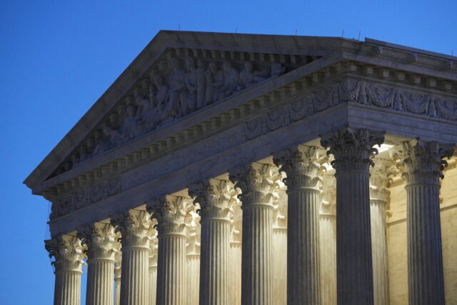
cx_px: 228
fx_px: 1689
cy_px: 152
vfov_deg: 10.3
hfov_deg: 15.4
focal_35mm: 133
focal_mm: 133
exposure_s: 1/200
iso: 5000
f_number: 4.5
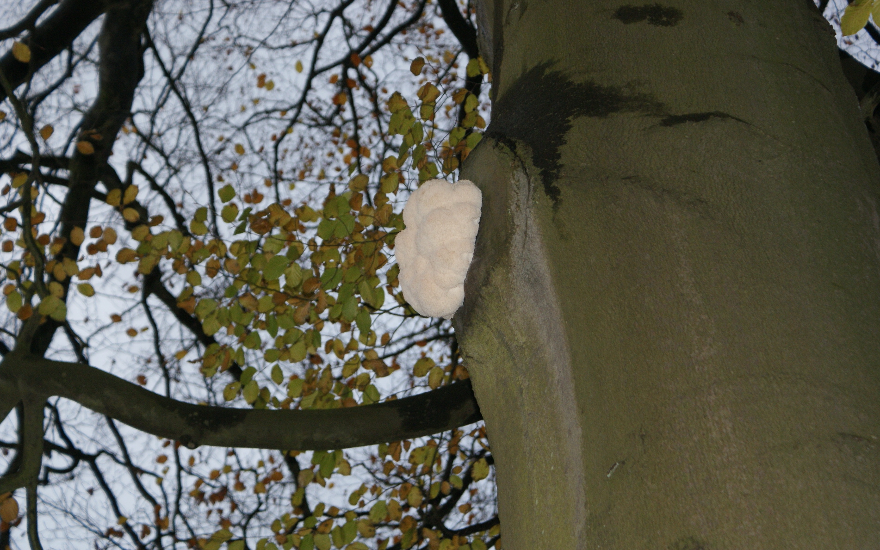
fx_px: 2590
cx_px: 444
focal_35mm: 108
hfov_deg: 19.3
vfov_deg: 12.1
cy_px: 260
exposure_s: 1/125
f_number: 5.6
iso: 400
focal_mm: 70
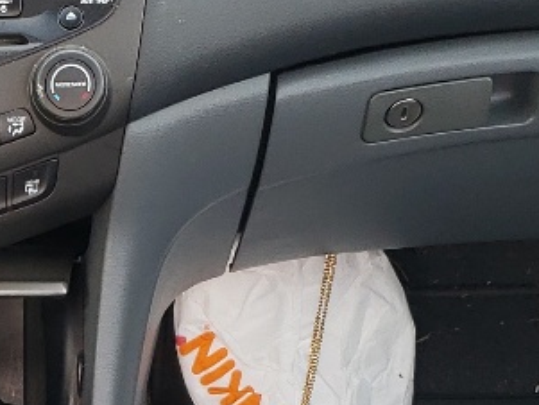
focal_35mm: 138
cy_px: 518
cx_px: -77
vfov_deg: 10.5
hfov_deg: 13.9
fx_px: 2150
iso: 50
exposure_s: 1/156
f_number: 1.5
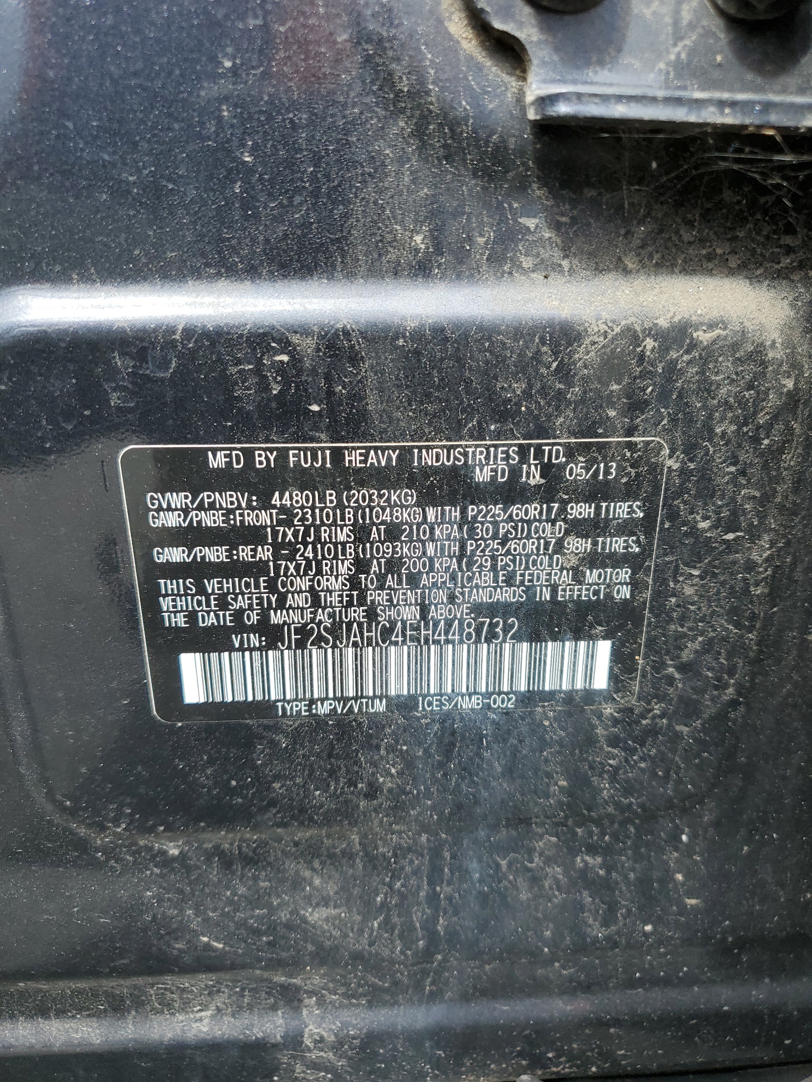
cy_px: 541
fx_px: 813
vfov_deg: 67.3
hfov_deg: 53.1
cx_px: 406
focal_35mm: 26
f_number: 1.5
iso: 50
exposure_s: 1/556
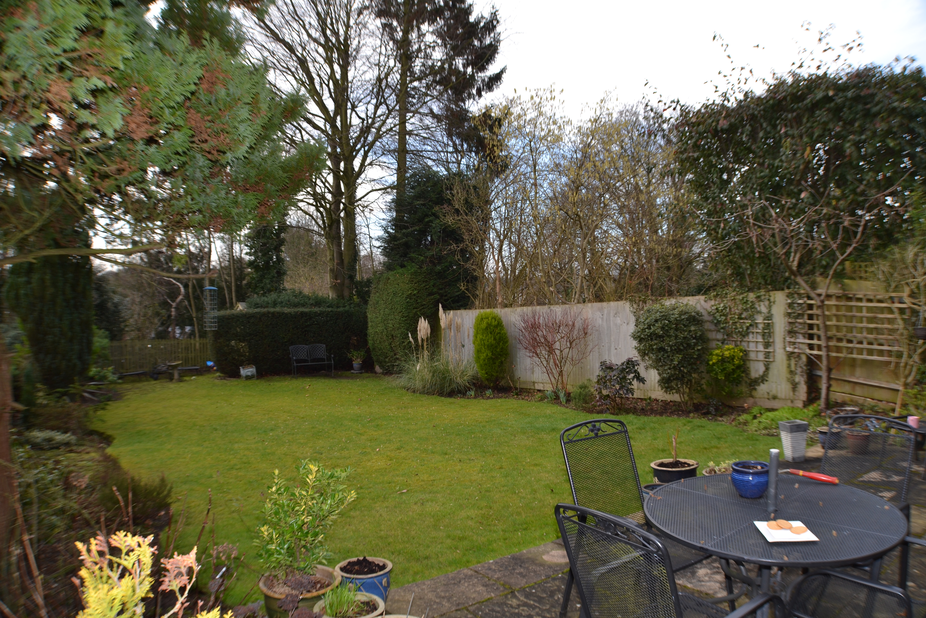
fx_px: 772
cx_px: 463
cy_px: 309
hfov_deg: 61.9
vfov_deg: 43.6
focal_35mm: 30
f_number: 6.3
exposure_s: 1/160
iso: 100
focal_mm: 20
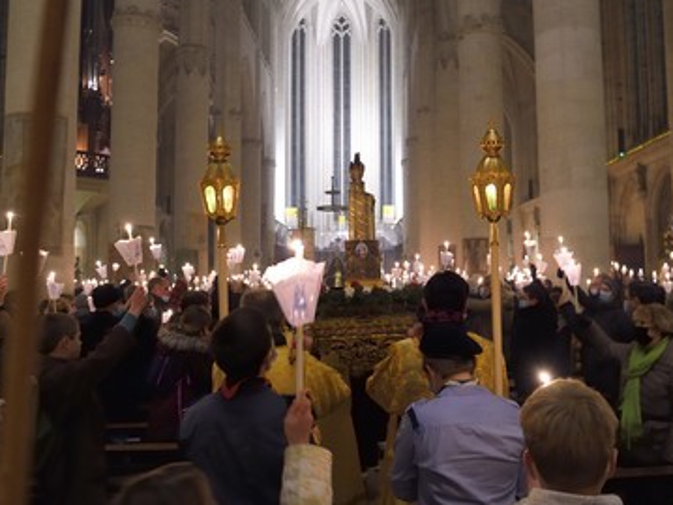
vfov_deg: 51.3
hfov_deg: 65.3
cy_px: 248
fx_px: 525
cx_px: 341
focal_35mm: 27
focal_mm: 24
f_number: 4.5
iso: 1600
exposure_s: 1/15
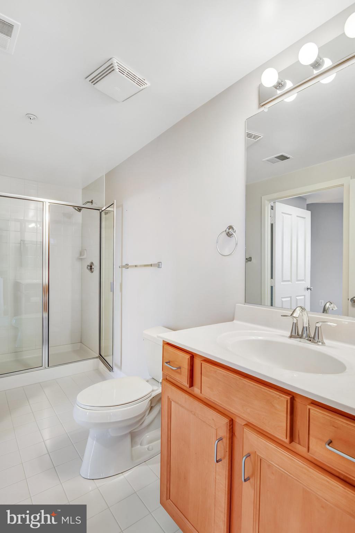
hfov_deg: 70.5
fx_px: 251
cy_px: 266
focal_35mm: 17
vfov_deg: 93.3
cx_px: 178
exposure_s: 1/10
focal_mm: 17
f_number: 8
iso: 400
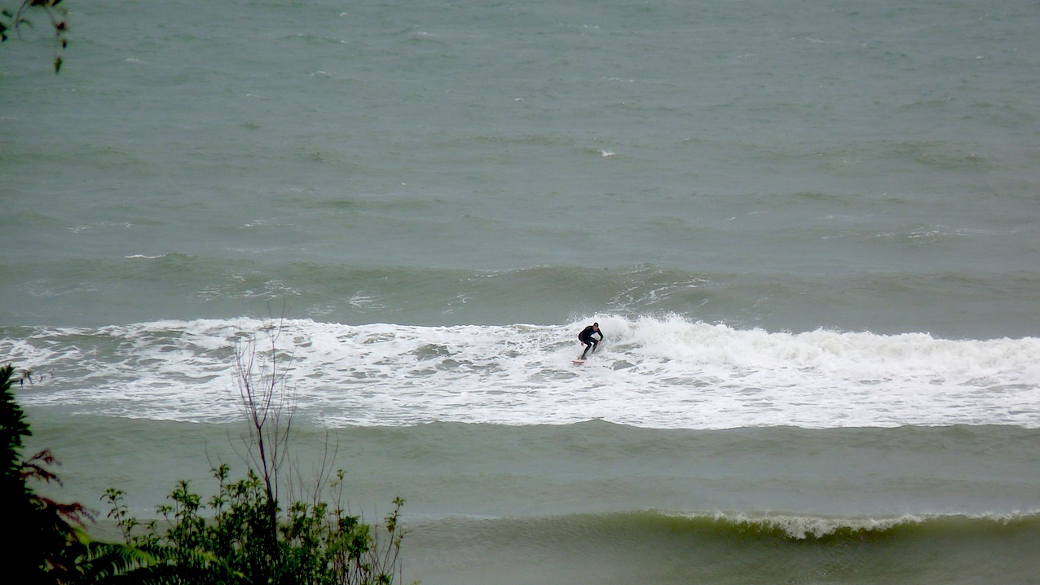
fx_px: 14644
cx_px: 521
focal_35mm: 531
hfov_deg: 4.1
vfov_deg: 2.3
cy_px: 284
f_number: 5.6
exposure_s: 1/320
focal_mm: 86.4
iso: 100
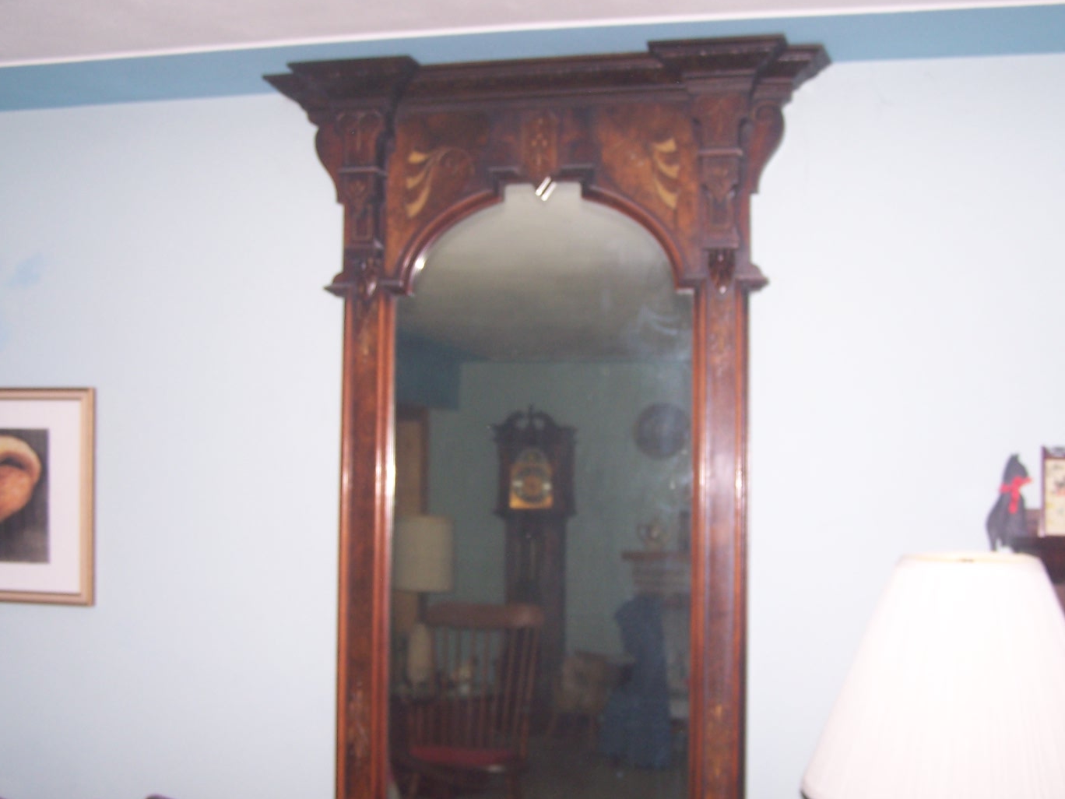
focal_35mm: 46
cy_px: 449
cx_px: 564
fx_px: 1415
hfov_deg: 41.2
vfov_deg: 31.5
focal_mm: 6.3
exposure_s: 1/60
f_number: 2.8
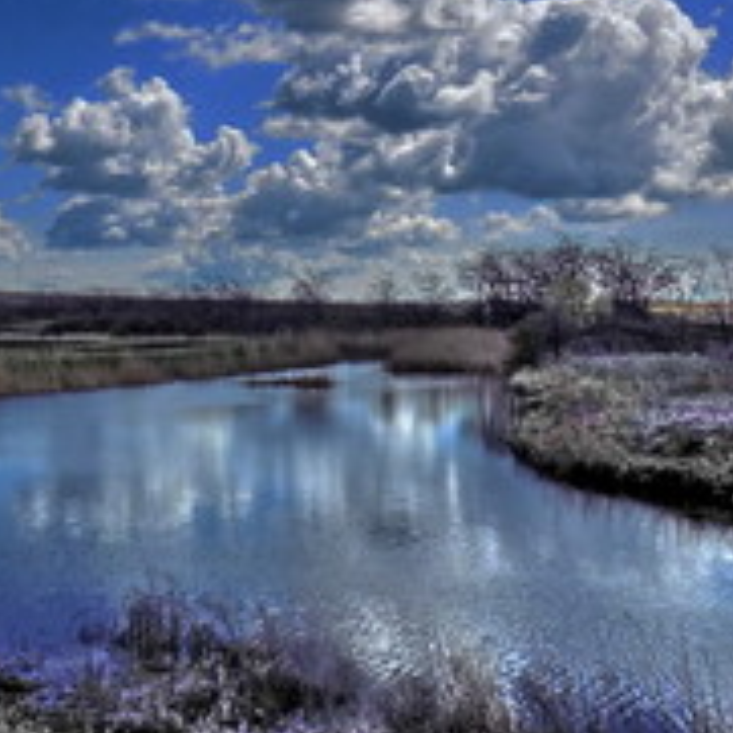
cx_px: 300
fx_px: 1390
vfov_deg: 29.2
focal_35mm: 58
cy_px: 213
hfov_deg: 29.5
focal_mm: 6.1
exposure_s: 1/250
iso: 80
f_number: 10.9
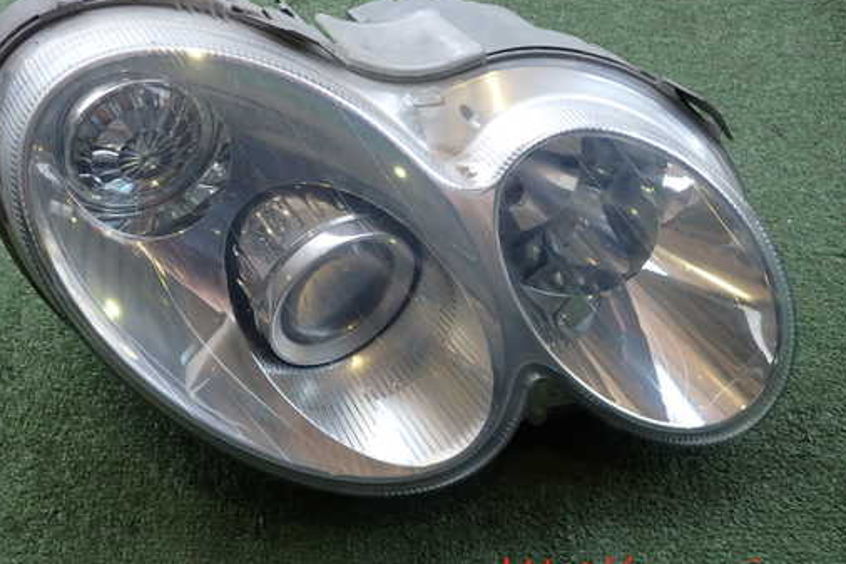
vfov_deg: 35.8
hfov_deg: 51.8
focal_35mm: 37
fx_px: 869
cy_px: 219
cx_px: 380
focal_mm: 5.4
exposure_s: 1/125
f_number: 2.3
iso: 125
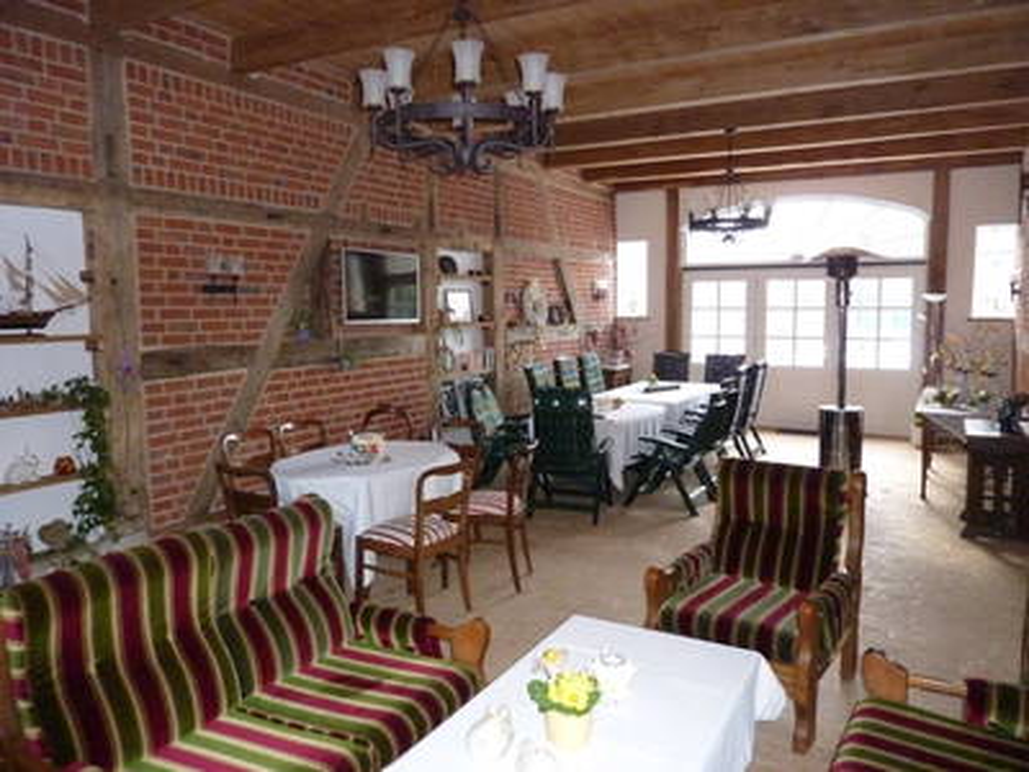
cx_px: 514
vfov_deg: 54.9
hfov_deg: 69.4
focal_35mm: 25
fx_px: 743
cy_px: 386
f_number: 3.3
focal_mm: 4.1
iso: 640
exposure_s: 1/30
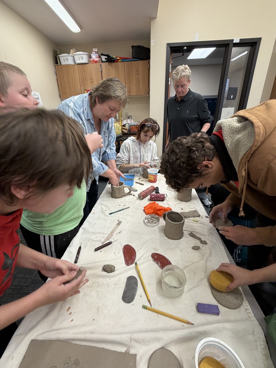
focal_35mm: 15
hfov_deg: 81.7
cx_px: 134
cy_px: 177
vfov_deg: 98.1
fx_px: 159
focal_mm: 2.22
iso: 200
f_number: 2.2
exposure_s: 1/60
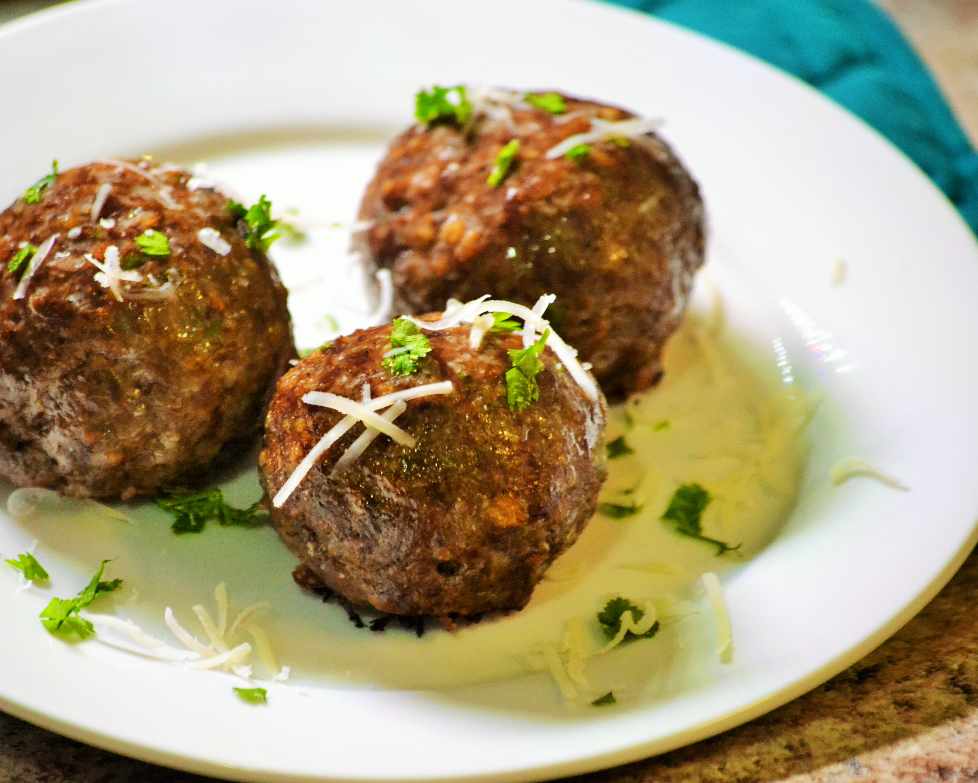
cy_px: 394
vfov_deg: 6.7
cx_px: 392
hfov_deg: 8.4
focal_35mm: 230
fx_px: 6645
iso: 3200
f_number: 5
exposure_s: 1/80
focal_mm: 135
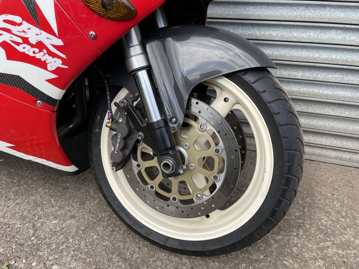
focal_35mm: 26
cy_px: 134
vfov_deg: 53.1
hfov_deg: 67.3
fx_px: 270
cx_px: 180
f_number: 1.6
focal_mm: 4.2
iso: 32
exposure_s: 1/764
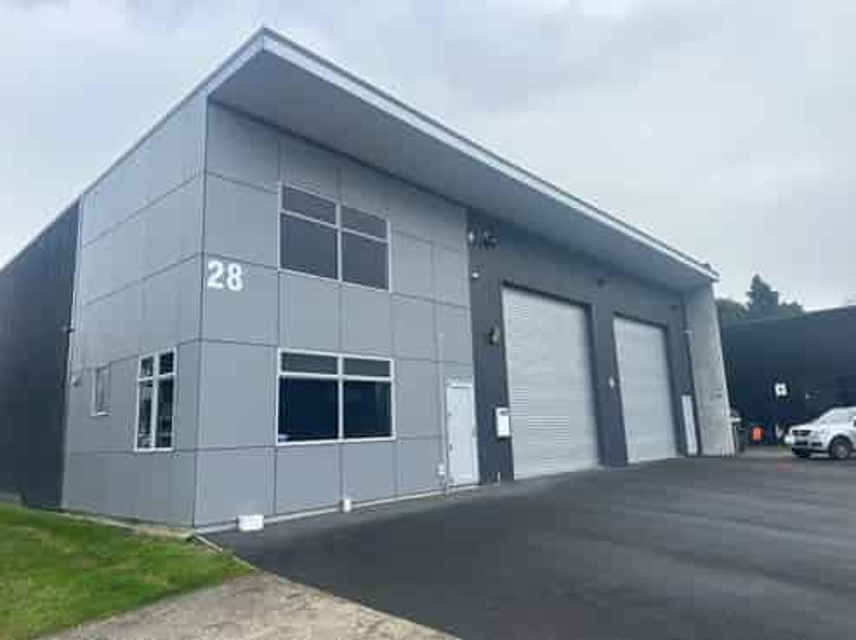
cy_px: 320
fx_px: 593
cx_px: 428
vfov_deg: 56.8
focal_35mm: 24
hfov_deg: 71.6
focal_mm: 6.86
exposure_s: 1/2353
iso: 80
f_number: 1.78
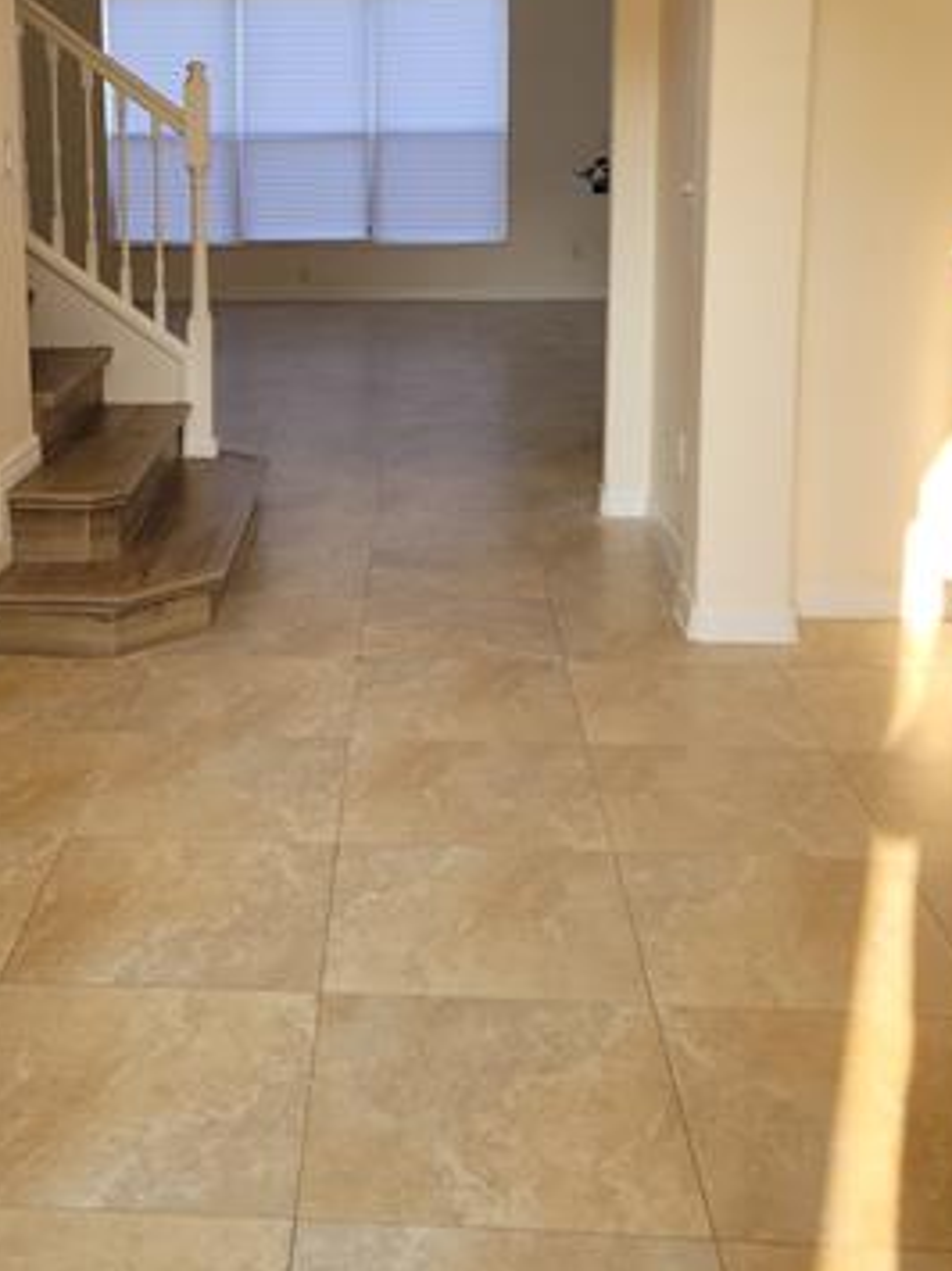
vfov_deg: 42.3
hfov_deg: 32.4
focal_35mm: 44
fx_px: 1614
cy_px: 412
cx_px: 261
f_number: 1.8
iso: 40
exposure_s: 1/143
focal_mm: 5.4
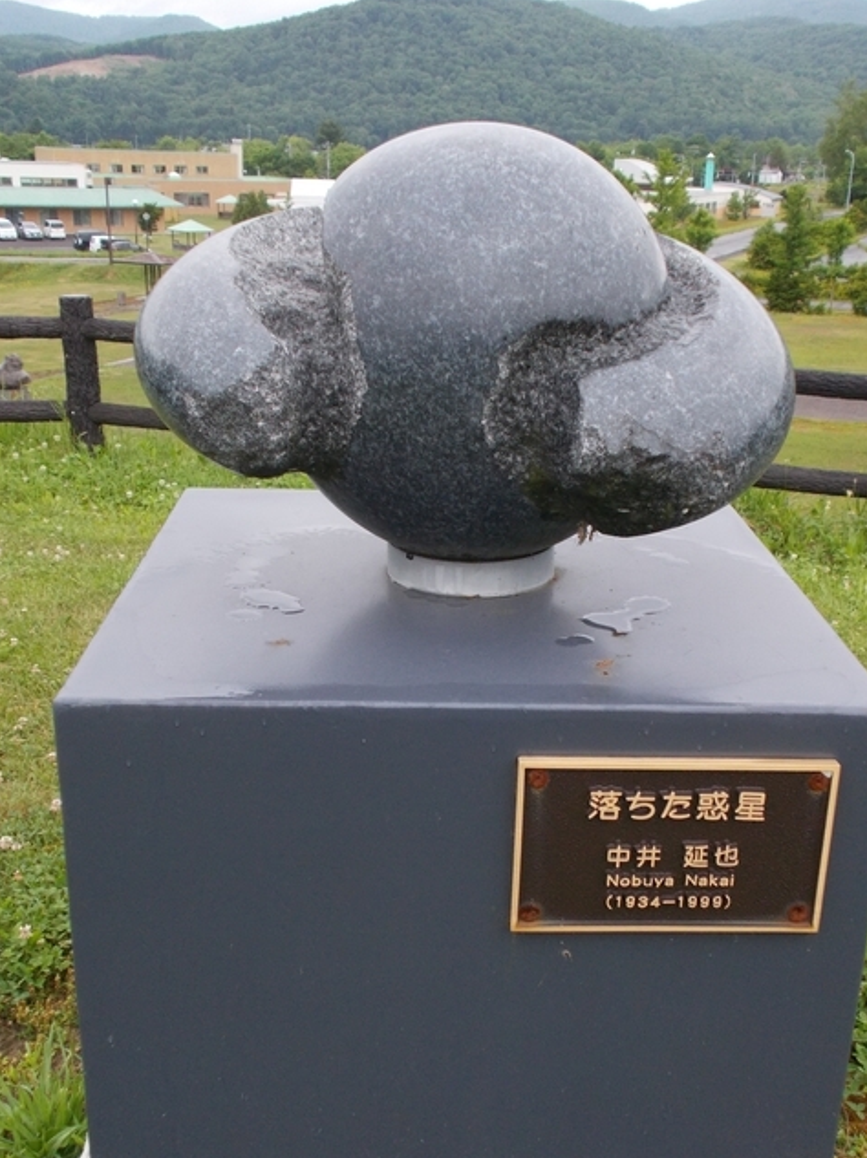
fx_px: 1437
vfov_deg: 43.8
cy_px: 646
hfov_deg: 33.5
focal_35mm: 43
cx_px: 487
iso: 220
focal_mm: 6
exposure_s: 1/250
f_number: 3.6
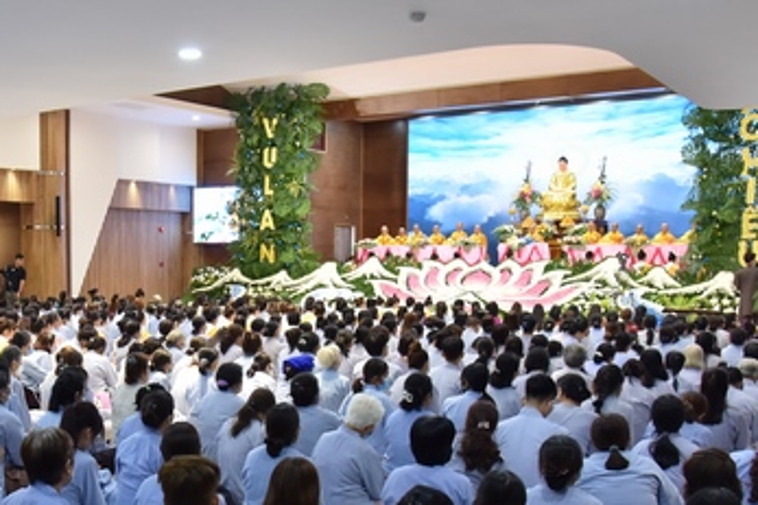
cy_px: 365
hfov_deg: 42.4
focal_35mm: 45
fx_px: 947
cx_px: 197
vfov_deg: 29.5
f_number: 5.6
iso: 1250
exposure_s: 1/40
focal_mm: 24
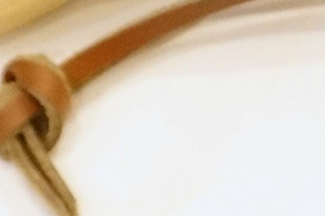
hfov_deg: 9.0
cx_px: -146
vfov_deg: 5.9
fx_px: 2020
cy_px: 470
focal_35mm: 224
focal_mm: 20
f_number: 4
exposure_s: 1/60
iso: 2500
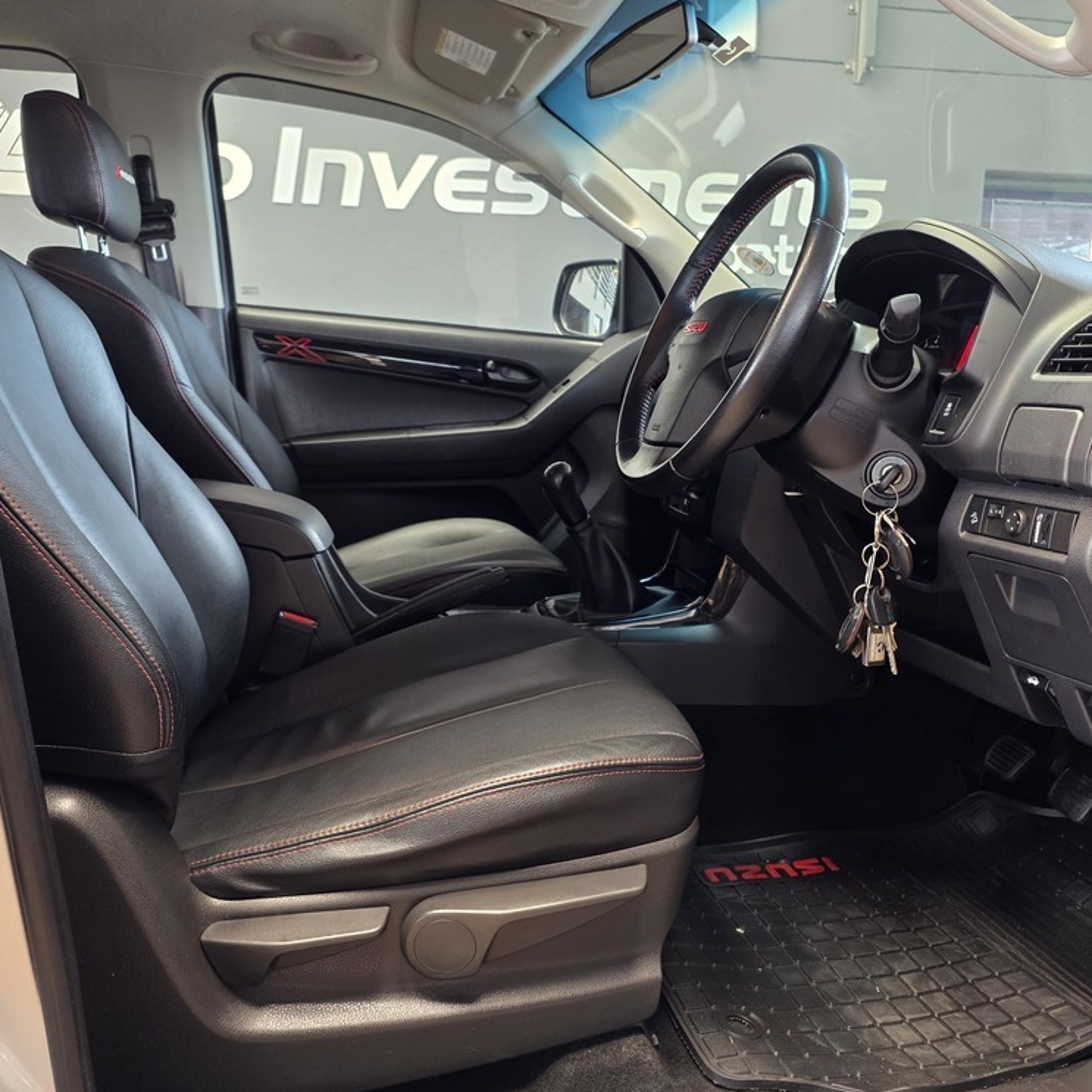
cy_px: 539
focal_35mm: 28
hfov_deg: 57.3
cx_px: 576
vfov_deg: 57.3
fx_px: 999
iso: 250
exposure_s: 1/100
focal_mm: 6.25
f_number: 1.7
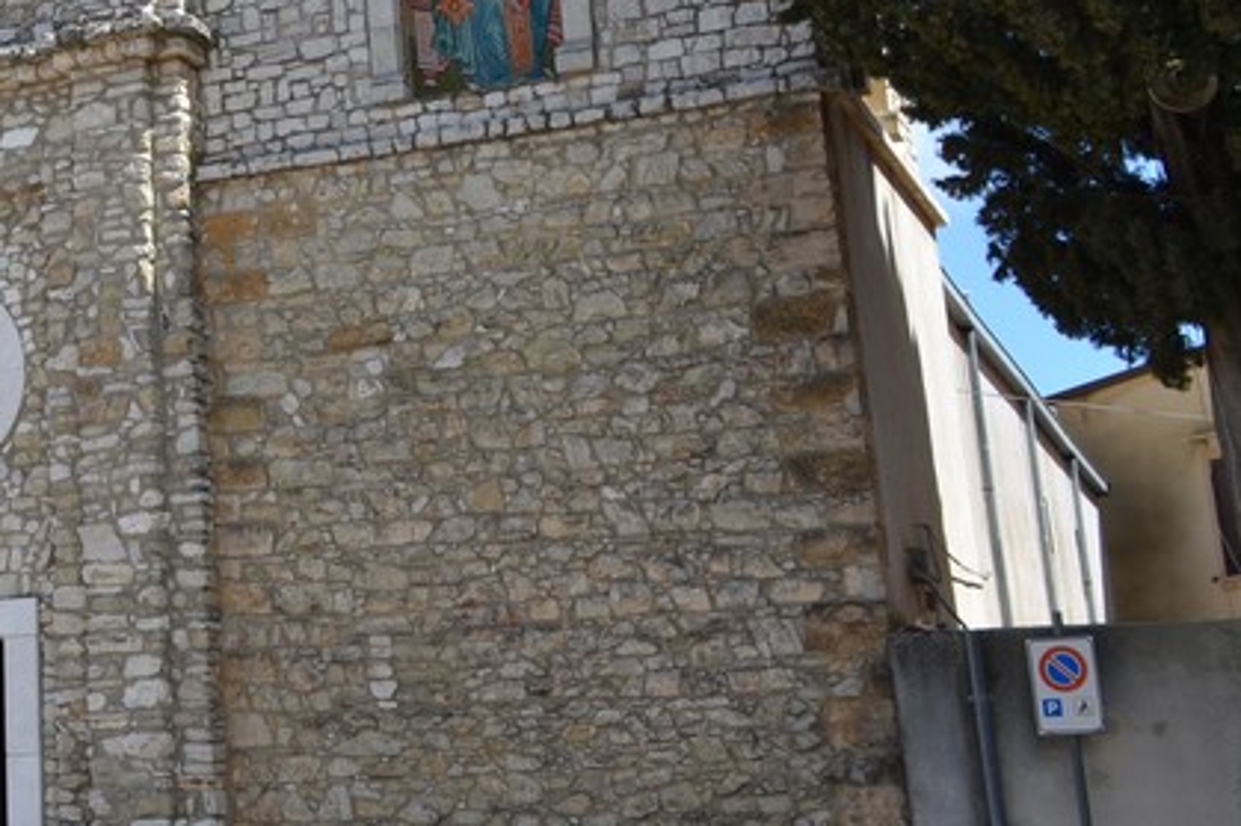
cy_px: 144
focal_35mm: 66
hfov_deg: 27.4
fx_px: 2274
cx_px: -193
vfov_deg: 20.3
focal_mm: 18
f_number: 8
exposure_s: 1/250
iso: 100
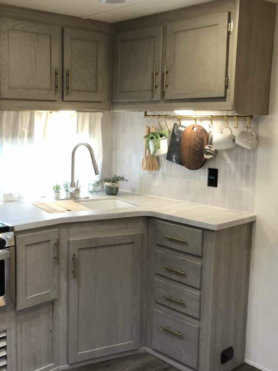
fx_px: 300
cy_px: 186
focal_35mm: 28
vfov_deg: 63.4
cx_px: 139
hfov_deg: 49.8
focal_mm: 4
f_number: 1.8
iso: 32
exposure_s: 1/24
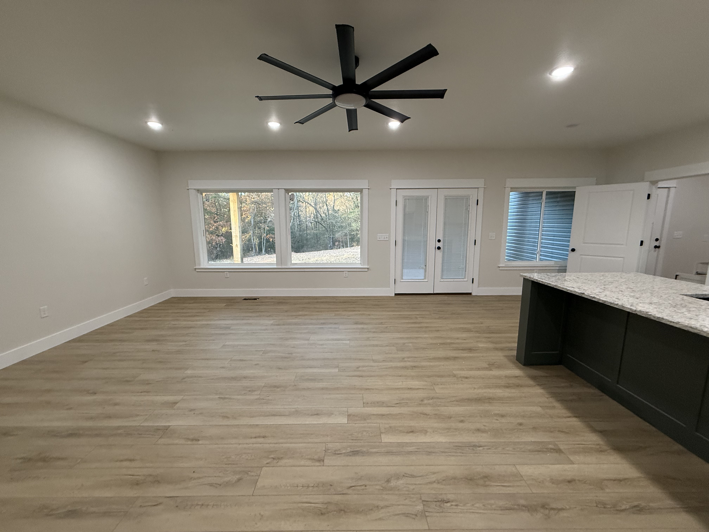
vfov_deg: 85.7
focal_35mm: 14
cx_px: 354
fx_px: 287
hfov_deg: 102.1
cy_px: 266
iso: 320
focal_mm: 2.22
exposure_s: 1/120
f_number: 2.2
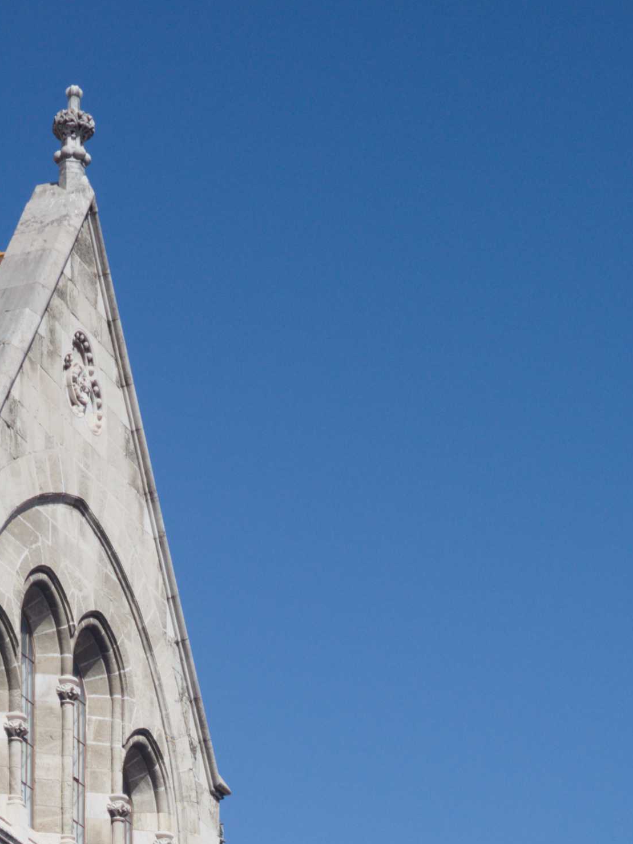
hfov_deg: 9.5
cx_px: 184
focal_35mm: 156
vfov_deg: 12.1
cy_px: 1279
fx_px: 3804
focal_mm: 26
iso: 100
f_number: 5.6
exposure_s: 1/200
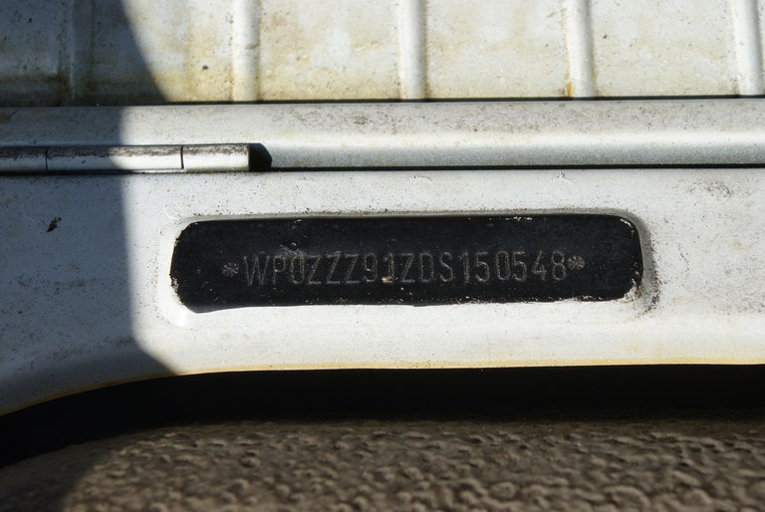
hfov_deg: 19.4
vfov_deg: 13.1
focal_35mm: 105
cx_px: 382
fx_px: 2234
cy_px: 256
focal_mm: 70
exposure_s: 1/160
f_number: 11
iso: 100
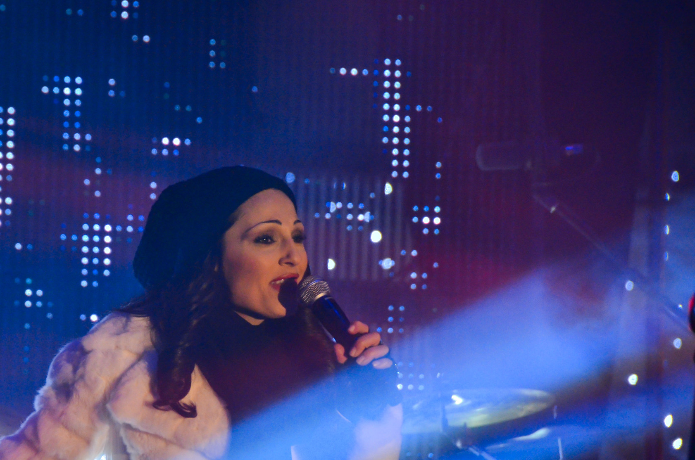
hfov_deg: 4.8
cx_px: 226
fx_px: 8246
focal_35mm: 428
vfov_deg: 3.2
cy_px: 284
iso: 1600
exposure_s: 1/200
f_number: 5.6
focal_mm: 200
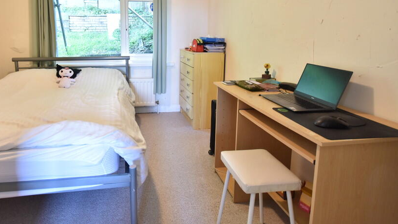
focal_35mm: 22
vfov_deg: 50.4
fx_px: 229
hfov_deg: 80.8
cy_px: 60
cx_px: 153
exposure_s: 1/10
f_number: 3.5
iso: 500
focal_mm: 11
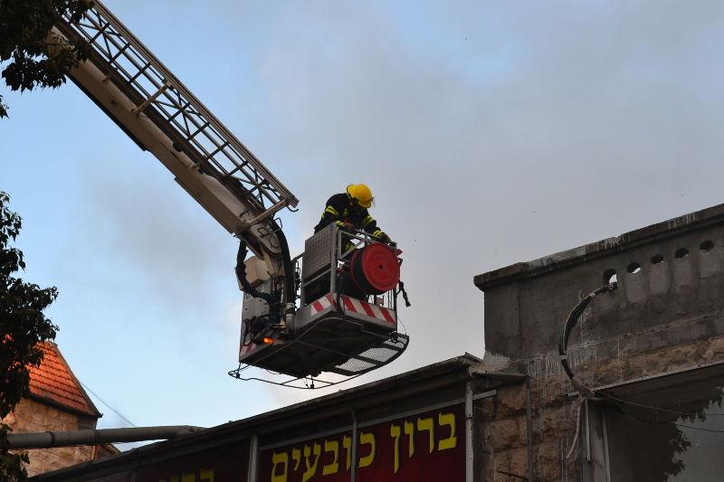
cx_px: 362
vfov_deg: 22.6
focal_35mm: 60
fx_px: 1206
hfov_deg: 33.4
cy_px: 241
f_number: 9
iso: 400
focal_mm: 40
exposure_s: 1/100
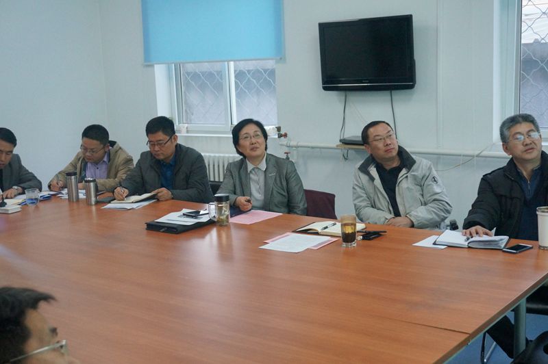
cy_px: 182
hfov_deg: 42.4
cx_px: 274
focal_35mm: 46
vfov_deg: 28.9
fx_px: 707
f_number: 5
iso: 3200
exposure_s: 1/160
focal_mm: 31
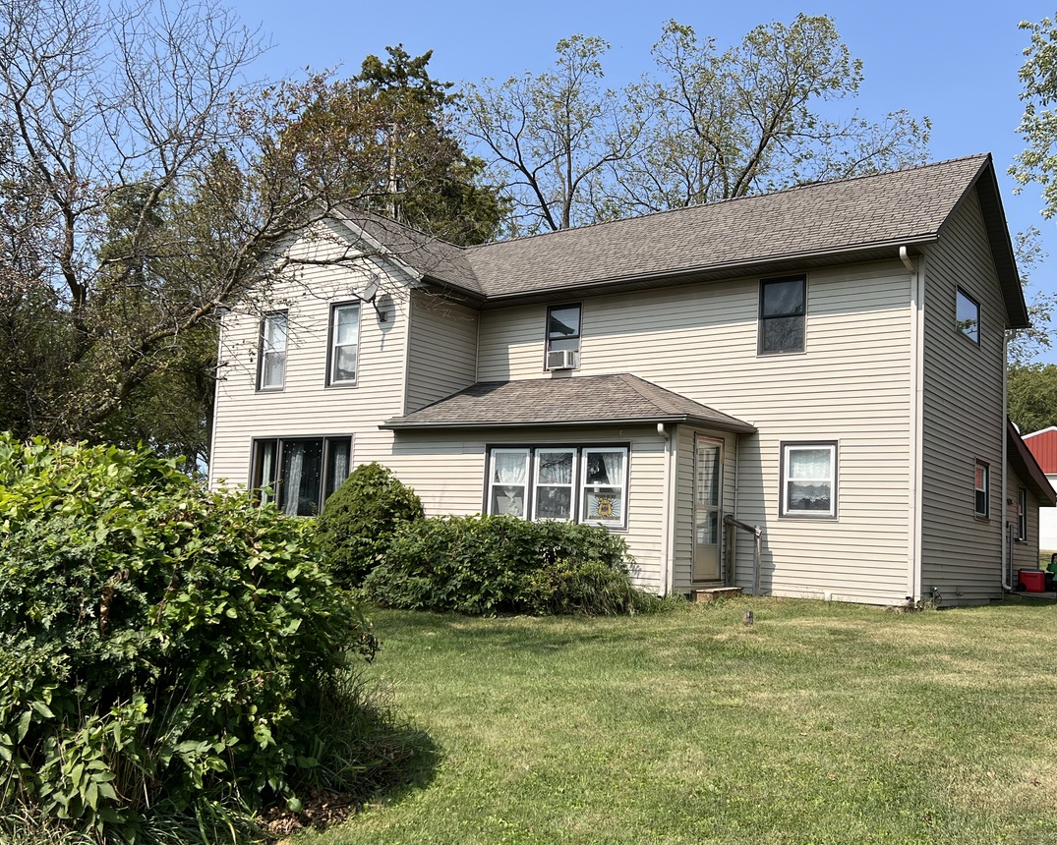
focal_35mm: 34
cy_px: 453
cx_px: 486
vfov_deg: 43.3
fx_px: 1064
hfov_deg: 52.8
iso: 50
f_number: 1.5
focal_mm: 5.7
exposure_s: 1/3968
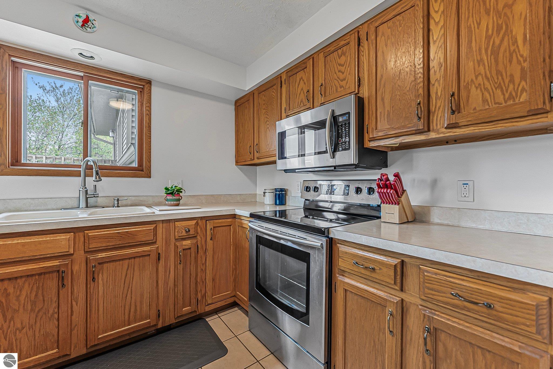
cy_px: 184
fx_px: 224
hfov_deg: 101.9
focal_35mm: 15
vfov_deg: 78.9
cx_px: 276
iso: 800
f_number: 5
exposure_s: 1/100
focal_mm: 14.6
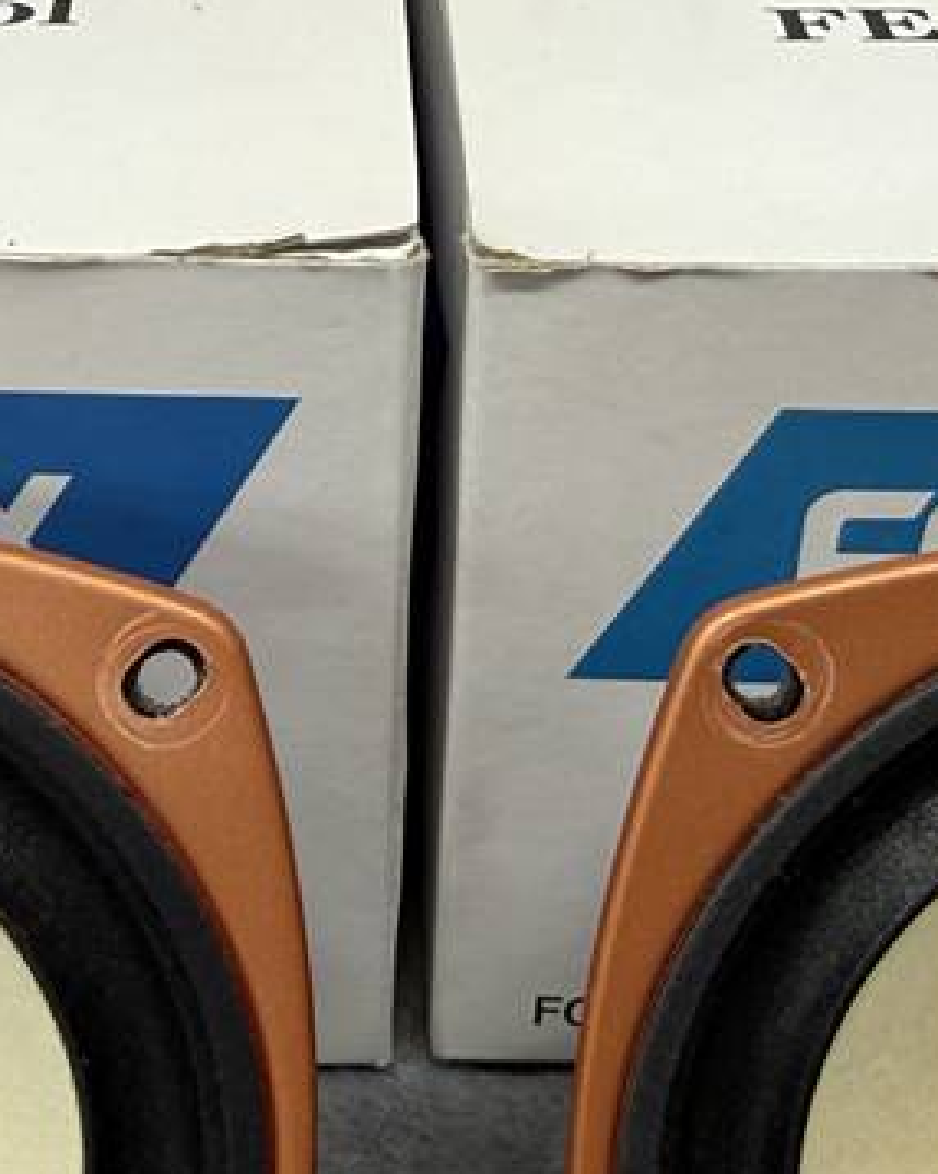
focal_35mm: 67
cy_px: 613
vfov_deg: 28.3
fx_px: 2327
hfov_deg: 22.8
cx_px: 459
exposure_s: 1/100
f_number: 2.2
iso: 125
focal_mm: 2.22
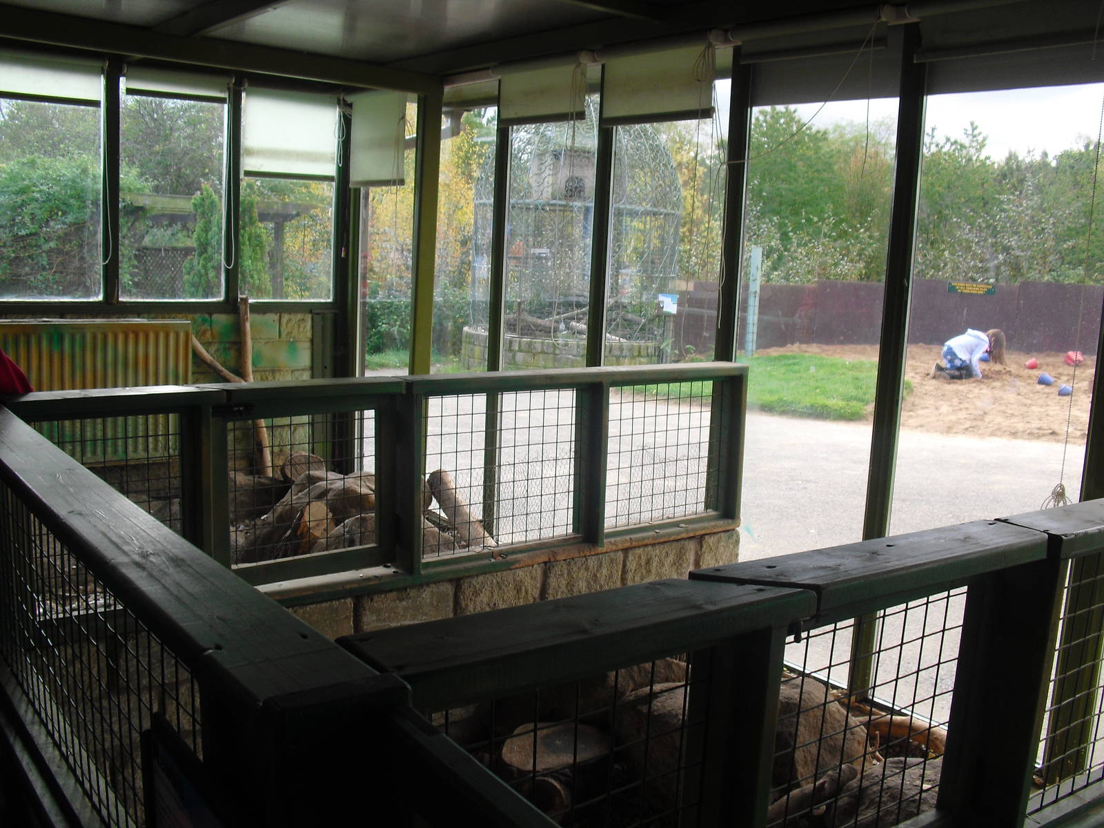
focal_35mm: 36
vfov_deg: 39.7
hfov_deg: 51.4
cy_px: 414
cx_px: 552
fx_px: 1148
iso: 100
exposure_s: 1/100
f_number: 3.1
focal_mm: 6.3
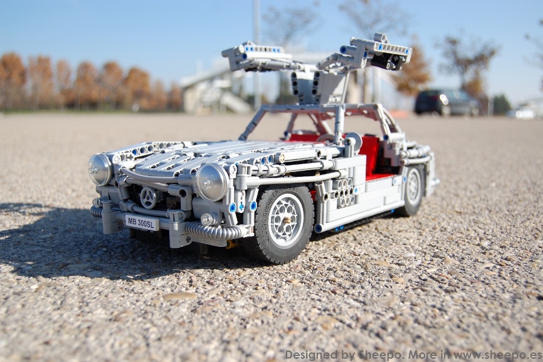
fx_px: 543
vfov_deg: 36.9
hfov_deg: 53.1
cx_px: 272
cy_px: 181
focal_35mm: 36
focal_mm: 24
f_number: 4
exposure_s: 1/1000
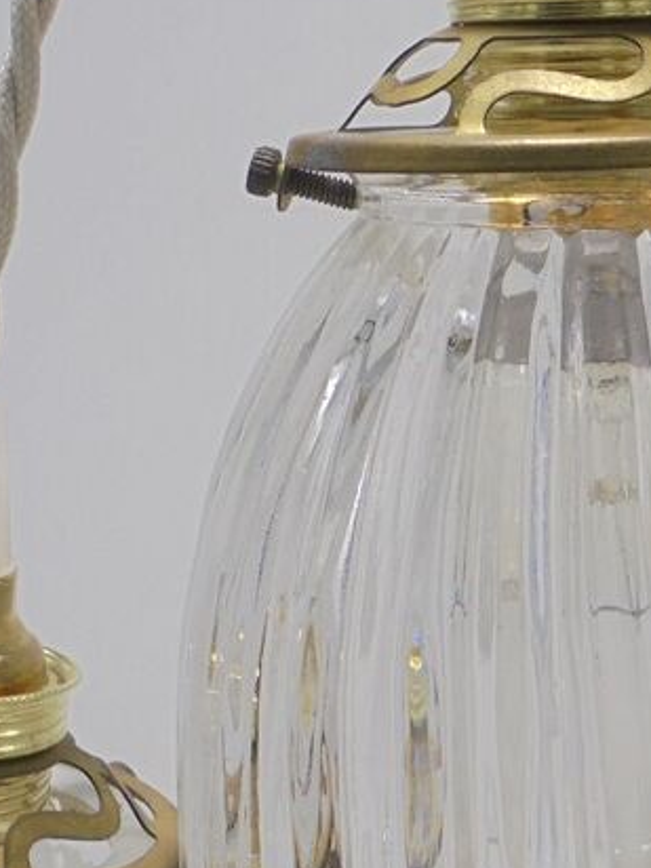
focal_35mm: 83
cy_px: 647
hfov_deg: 17.4
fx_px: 2081
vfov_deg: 23.3
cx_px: 618
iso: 100
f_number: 4.2
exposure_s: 1/60
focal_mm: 6.9
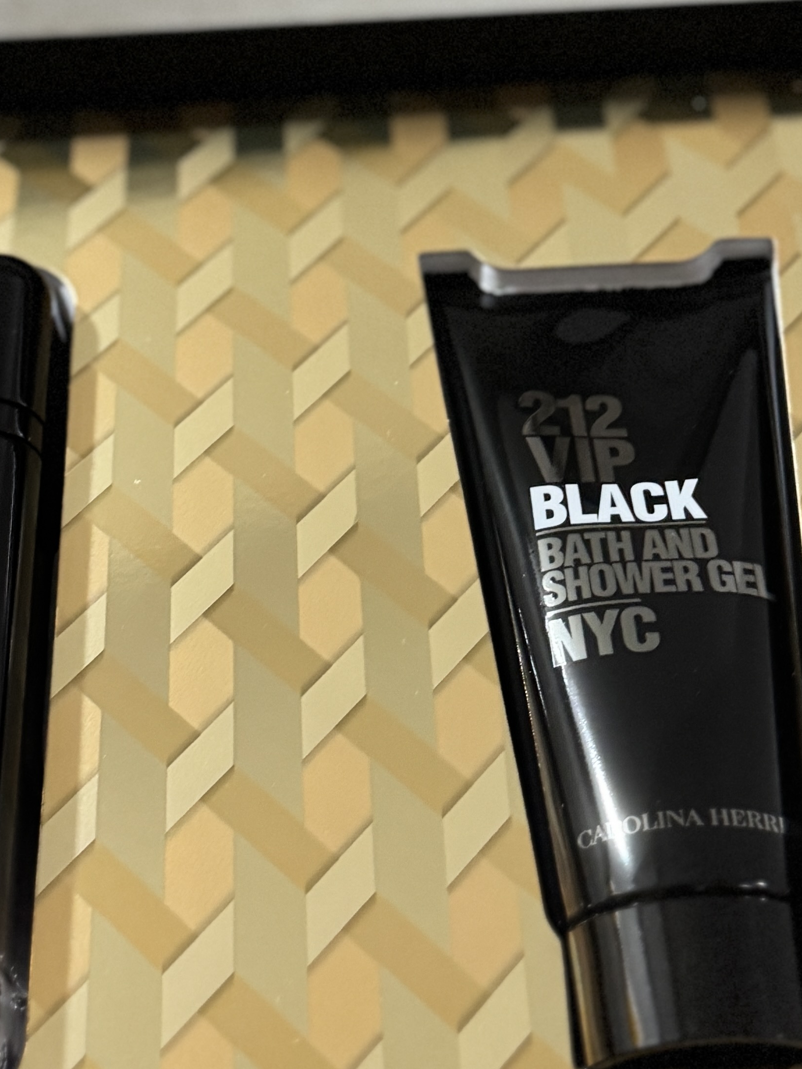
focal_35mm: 63
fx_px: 1946
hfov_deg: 23.3
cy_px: 263
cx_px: 366
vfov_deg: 30.2
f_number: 1.78
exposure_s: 1/60
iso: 640
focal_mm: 6.76
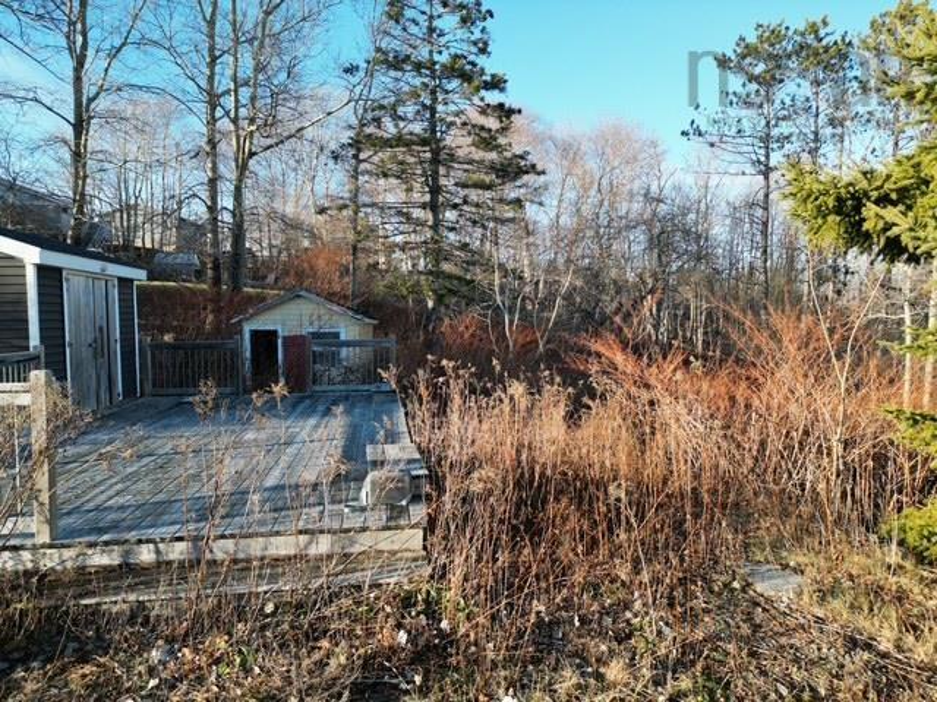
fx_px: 650
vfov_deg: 56.8
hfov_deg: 71.6
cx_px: 468
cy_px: 351
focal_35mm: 24
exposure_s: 1/1000
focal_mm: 6.72
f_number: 1.7
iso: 150
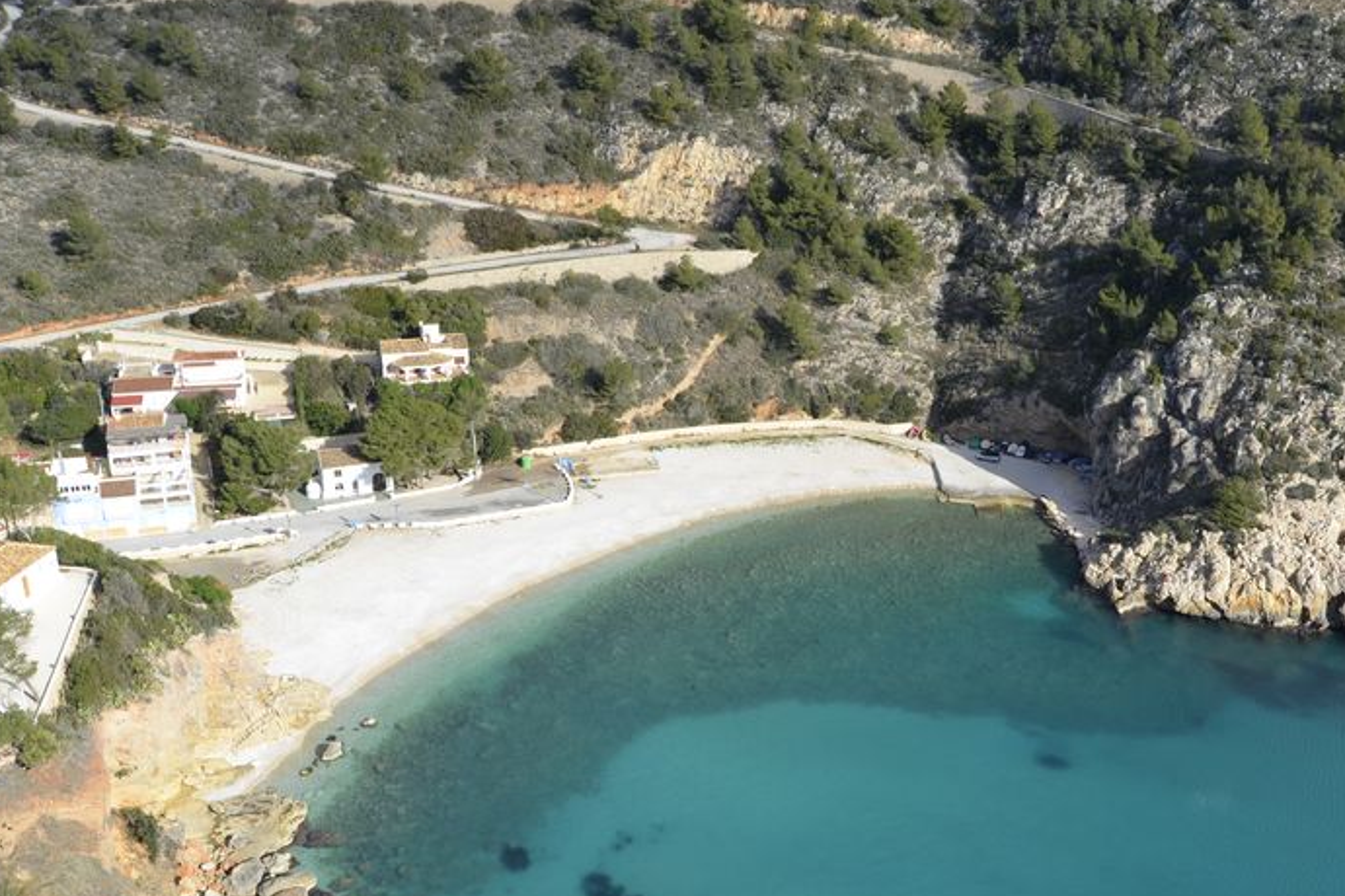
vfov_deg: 33.1
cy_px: 588
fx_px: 1494
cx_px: 912
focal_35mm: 40
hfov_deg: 47.6
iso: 110
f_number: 8
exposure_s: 1/250
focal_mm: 18
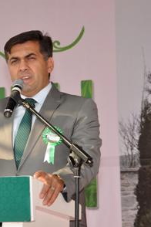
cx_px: 11
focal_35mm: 187
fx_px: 1176
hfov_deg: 7.3
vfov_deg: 11.0
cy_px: 114
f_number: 11
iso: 200
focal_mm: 82
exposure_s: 1/200
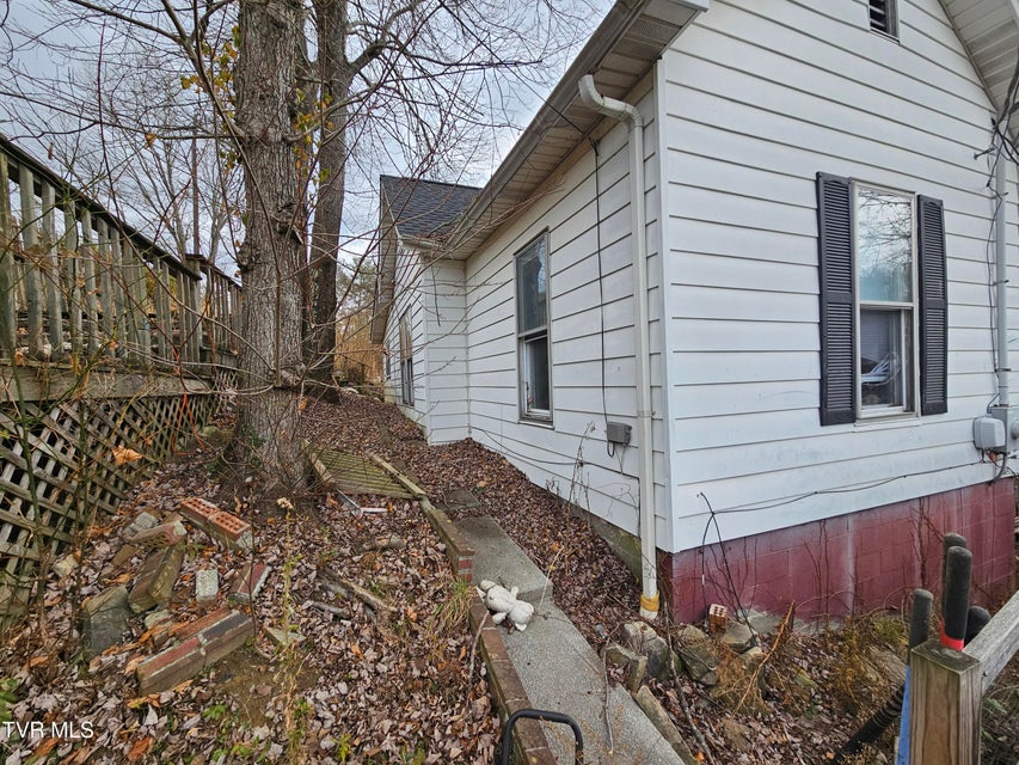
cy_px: 382
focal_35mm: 13
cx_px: 510
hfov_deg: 106.2
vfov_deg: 89.9
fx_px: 383
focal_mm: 2.2
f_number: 2.2
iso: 50
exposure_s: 1/548
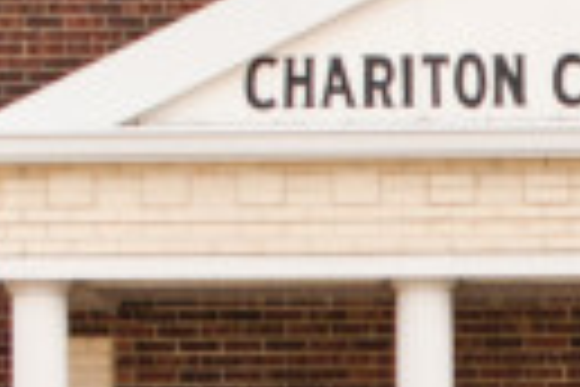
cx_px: 697
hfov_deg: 4.9
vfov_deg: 3.3
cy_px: 508
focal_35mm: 417
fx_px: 6717
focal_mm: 35
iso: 200
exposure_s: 1/800
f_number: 6.3
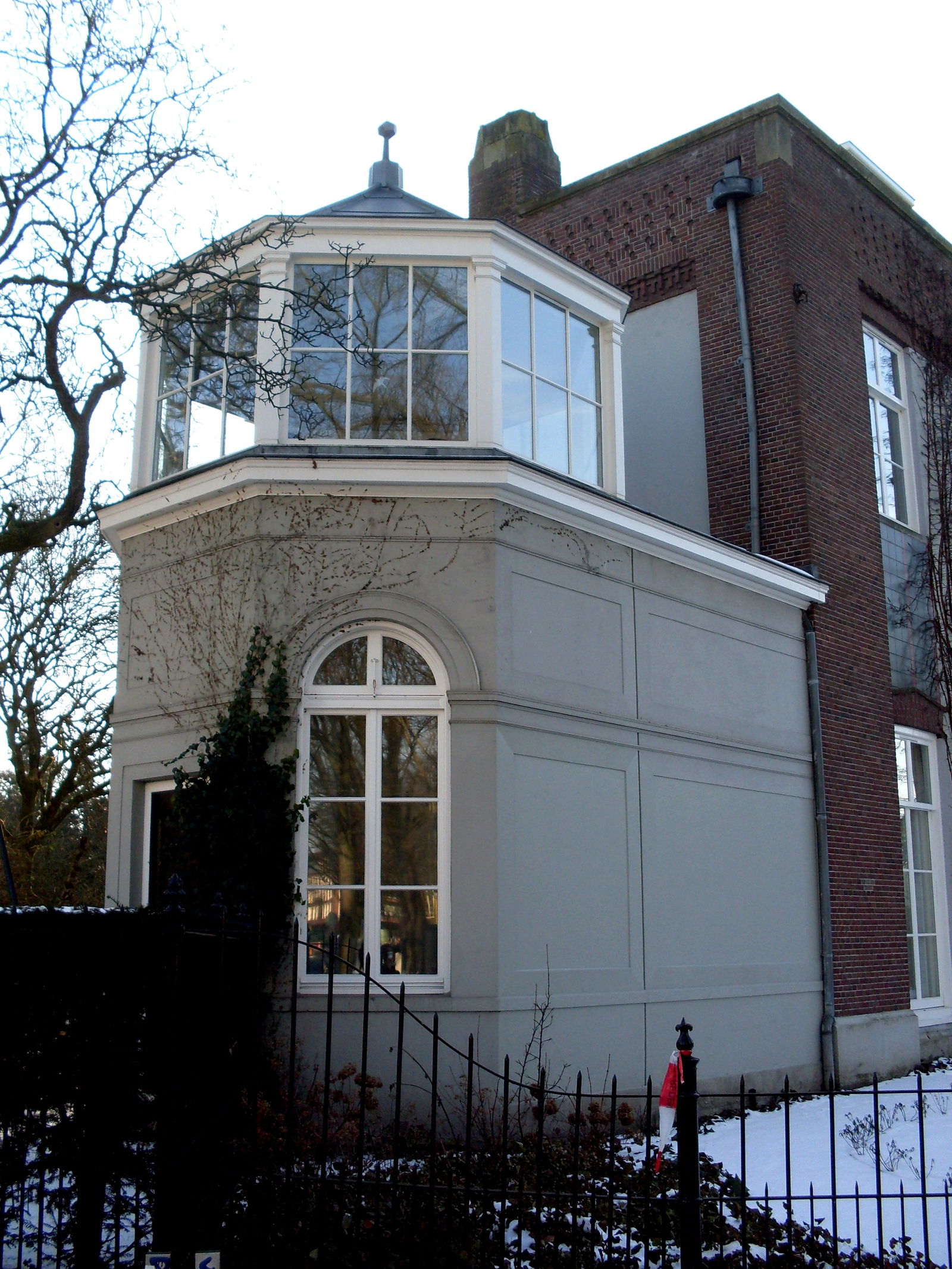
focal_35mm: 38
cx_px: 476
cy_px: 634
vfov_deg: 49.0
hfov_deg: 37.7
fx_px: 1393
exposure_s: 1/500
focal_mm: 6.3
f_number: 2.8
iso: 80
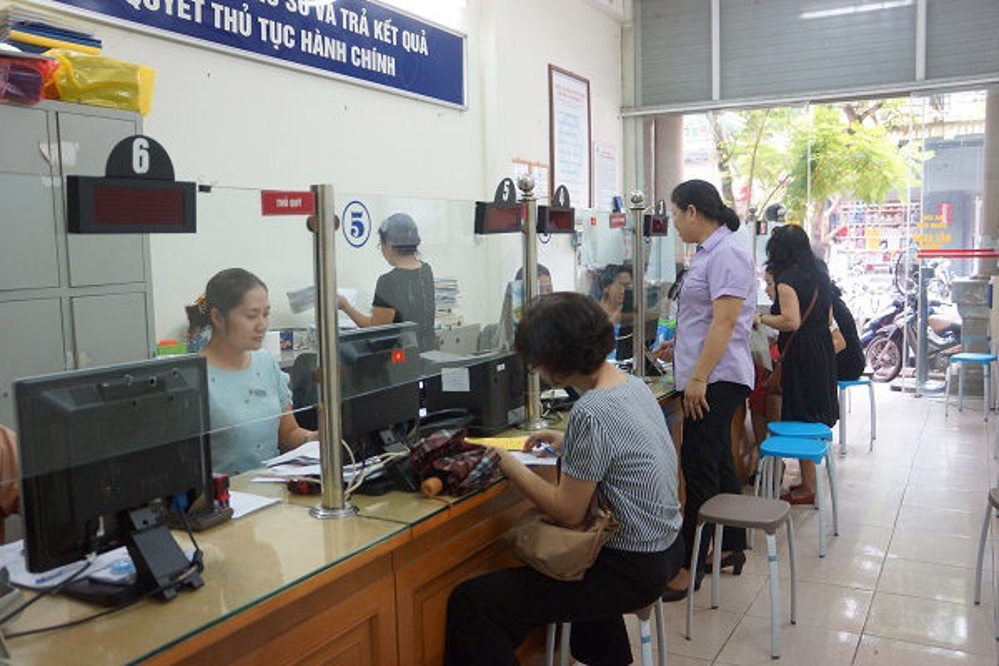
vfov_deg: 43.6
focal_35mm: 30
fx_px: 832
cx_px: 500
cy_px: 333
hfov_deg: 61.9
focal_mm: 20
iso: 1600
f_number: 3.5
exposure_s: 1/125
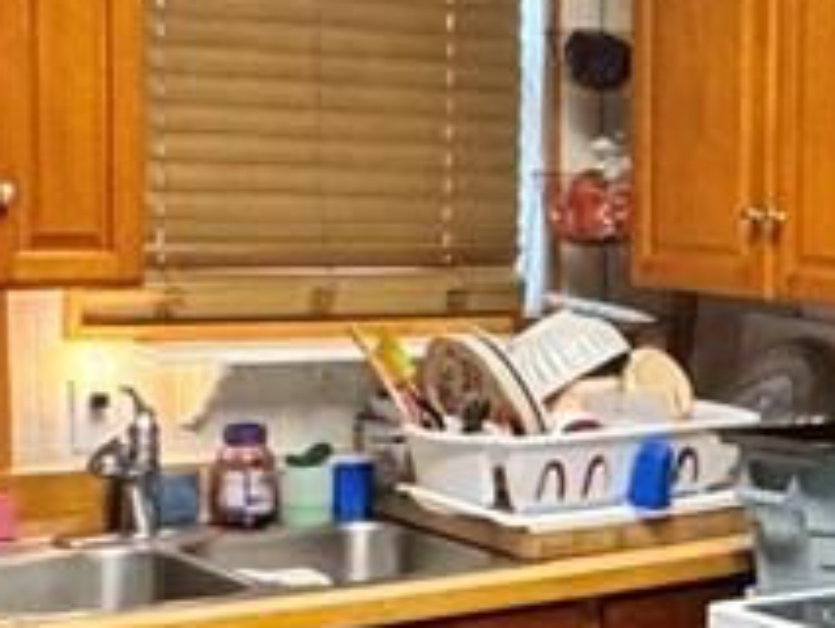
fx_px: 2534
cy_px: 506
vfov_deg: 14.0
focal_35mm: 105
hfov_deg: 17.1
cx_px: 1200
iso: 400
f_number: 2.2
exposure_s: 1/60
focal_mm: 2.22
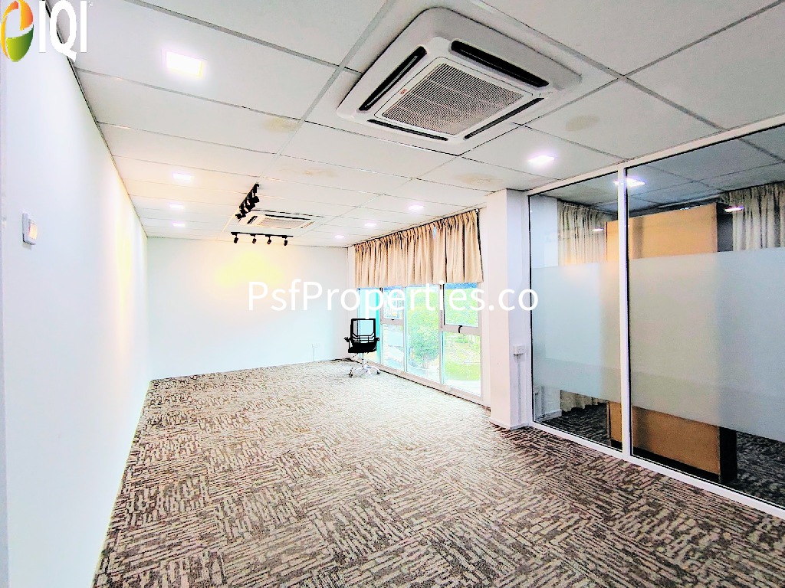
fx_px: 386
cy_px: 294
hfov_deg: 91.0
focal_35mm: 17
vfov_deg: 74.7
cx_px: 392
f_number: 2.2
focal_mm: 1.43
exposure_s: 1/100
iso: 287
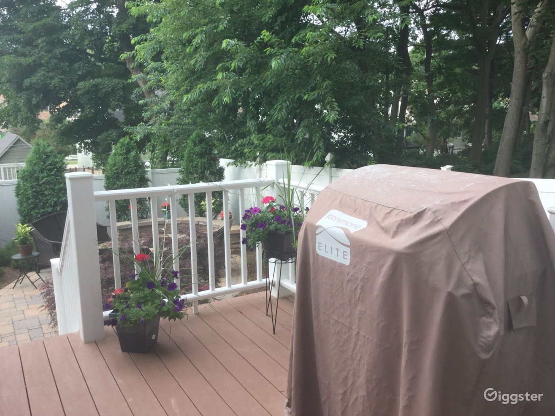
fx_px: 497
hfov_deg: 58.4
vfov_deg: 45.4
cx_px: 278
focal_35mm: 31
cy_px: 208
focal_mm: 3.3
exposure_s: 1/215
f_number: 2.4
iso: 25
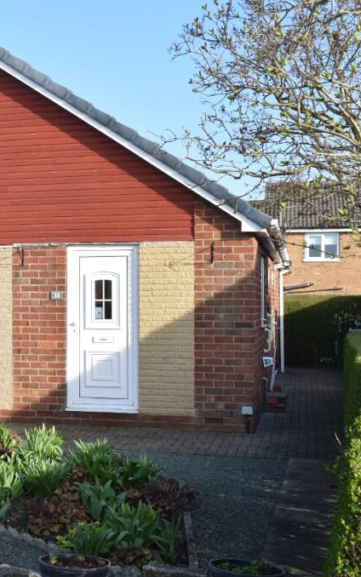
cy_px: 287
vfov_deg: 34.0
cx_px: -23
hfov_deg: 20.7
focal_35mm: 60
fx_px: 944
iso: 800
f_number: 20
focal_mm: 26
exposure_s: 1/200
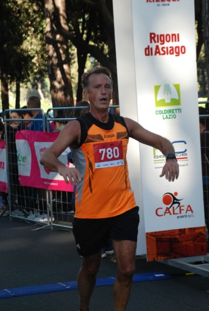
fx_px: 1014
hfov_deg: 11.8
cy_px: 173
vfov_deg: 17.5
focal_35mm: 117
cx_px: 117
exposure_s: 1/500
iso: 1000
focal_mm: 66
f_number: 5.3
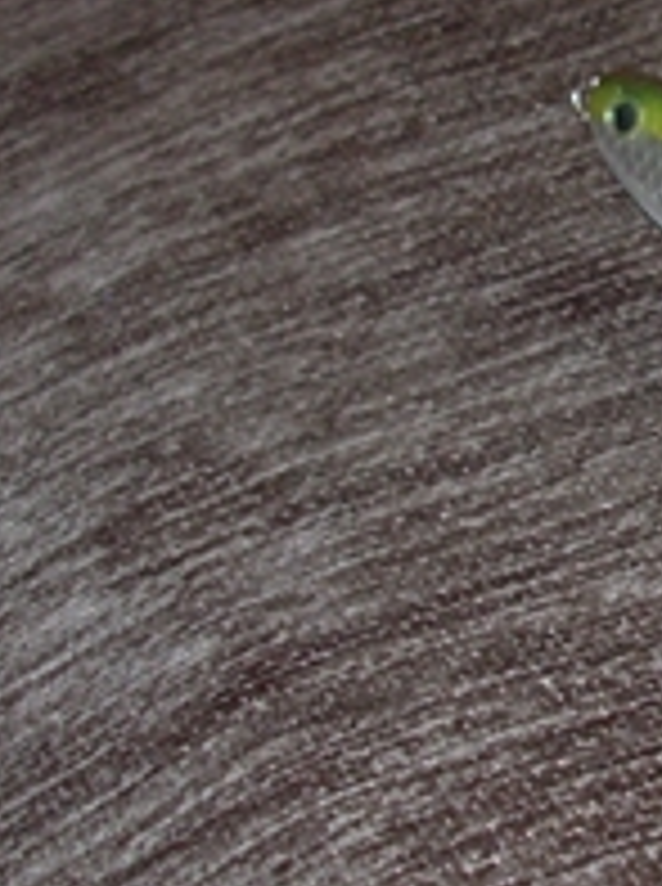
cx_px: 833
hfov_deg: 12.4
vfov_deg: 17.0
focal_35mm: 116
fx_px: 2968
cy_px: 378
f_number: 2.9
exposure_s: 1/32
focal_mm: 6.3
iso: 50
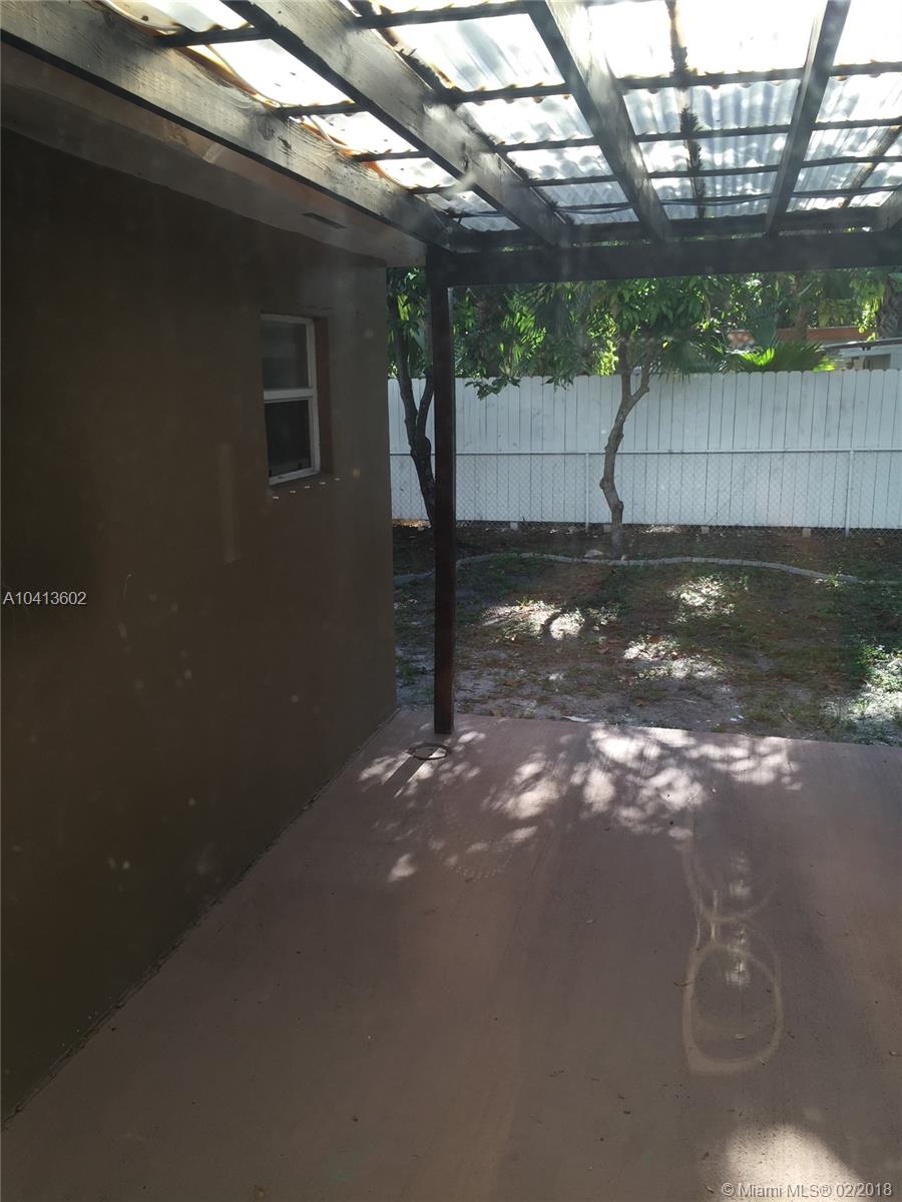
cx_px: 451
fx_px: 1008
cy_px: 601
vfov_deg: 61.7
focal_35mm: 29
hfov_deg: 48.2
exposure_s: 1/189
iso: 32
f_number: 2.2
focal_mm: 4.15
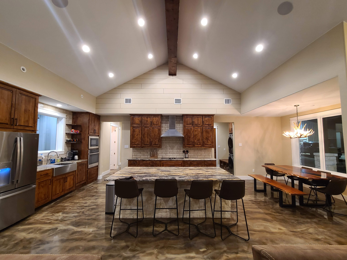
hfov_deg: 106.2
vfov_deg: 89.9
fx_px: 130
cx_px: 174
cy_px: 130
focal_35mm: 13
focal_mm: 2.2
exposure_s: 1/30
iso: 320
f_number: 2.2
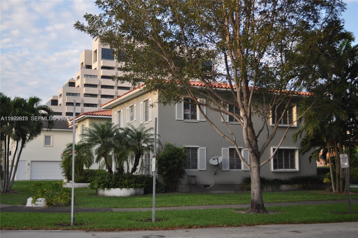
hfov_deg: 45.0
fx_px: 432
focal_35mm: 44
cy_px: 119
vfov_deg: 30.8
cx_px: 179
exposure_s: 1/200
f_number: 4.5
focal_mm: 29
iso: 200
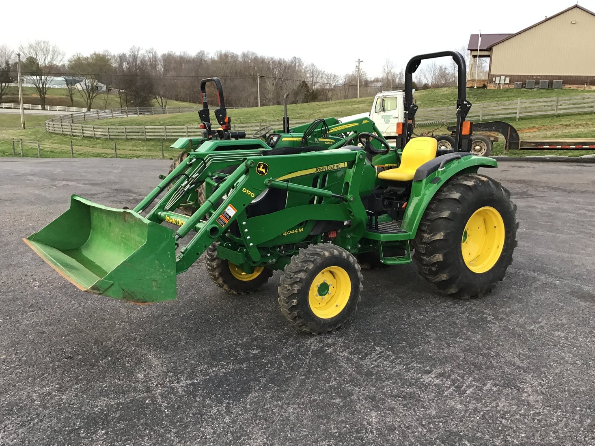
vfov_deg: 44.1
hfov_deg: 56.8
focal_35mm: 32
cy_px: 220
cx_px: 298
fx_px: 550
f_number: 2.4
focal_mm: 3.3
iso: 32
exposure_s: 1/30
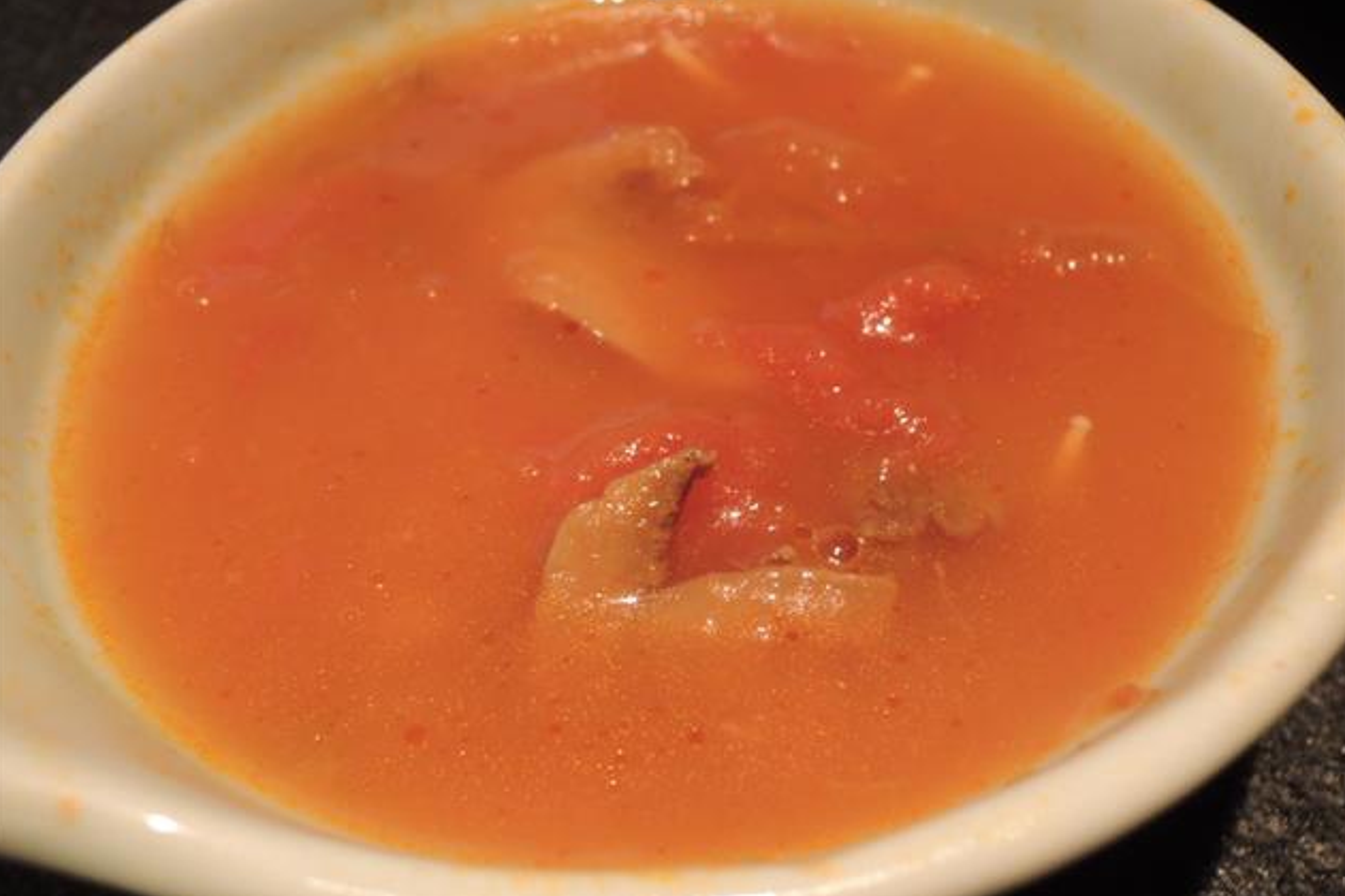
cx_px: 672
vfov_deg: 35.9
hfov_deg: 51.9
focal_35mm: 37
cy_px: 399
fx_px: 1382
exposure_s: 1/13
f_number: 3.2
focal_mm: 6.3
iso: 400
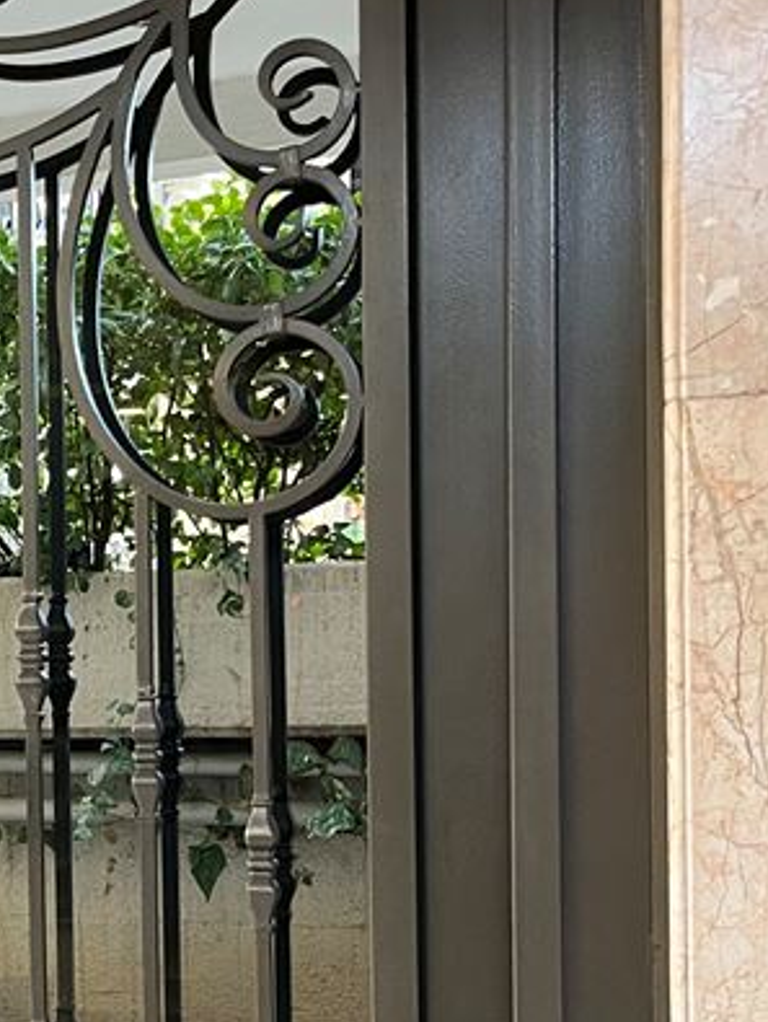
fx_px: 2097
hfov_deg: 19.1
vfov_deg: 27.2
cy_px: 706
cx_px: -246
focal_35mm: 71
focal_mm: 5.1
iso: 125
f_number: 1.6
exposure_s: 1/76
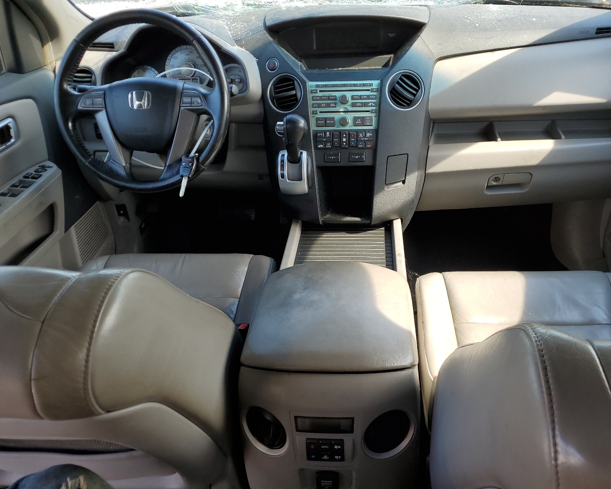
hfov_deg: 62.1
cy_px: 252
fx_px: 506
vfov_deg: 51.5
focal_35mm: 28
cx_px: 330
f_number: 1.5
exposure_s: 1/270
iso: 50
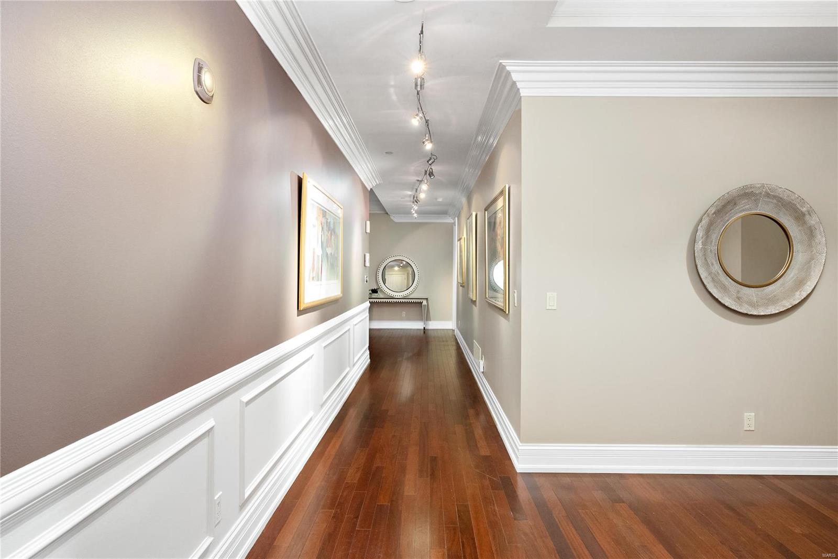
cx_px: 419
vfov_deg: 61.9
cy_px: 280
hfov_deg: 84.0
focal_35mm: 20
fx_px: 465
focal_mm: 10
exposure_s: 1/2.5
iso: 400
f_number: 8
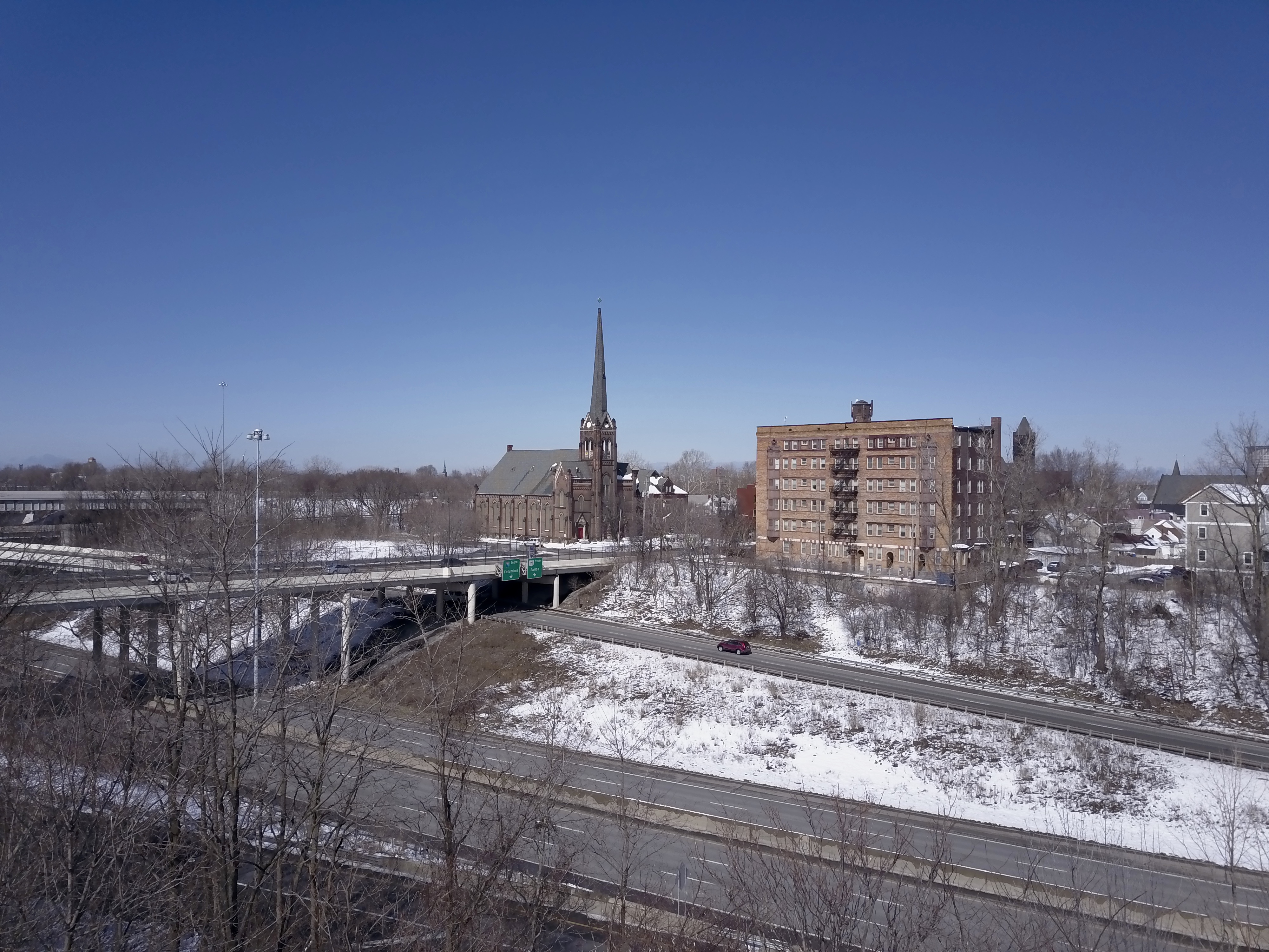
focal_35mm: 26
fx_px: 953
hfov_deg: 67.3
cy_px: 476
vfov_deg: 53.1
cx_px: 634
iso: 100
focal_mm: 4.73
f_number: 2.2
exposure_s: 1/2075
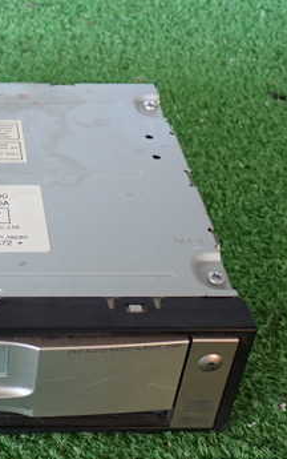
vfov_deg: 29.3
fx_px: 875
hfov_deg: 17.8
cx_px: -47
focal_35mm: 70
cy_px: 267
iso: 200
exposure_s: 1/40
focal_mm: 6.83
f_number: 2.7
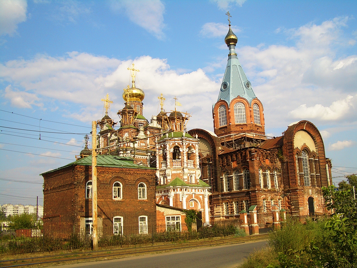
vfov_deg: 40.7
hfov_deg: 52.6
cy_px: 134
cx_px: 178
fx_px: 361
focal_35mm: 35
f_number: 4.3
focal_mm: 5.8
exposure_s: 1/500
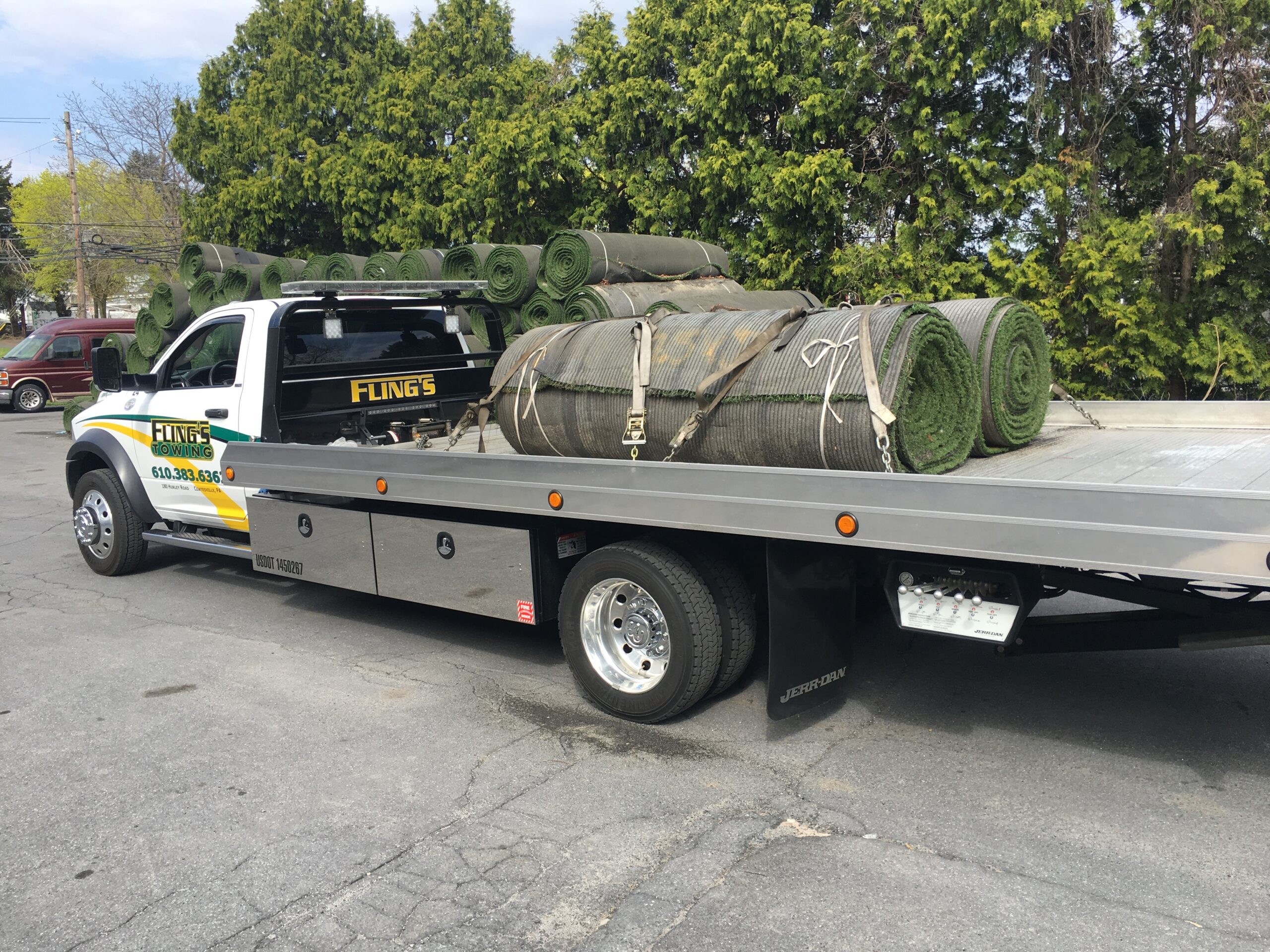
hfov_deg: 61.7
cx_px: 635
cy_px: 476
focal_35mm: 29
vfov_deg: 48.2
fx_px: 1064
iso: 25
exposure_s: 1/674
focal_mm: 4.15
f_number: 2.2
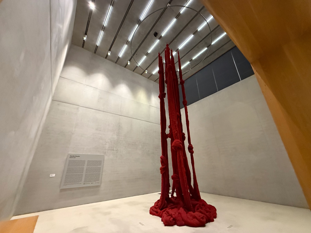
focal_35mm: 14
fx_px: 126
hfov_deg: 102.1
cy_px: 116
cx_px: 156
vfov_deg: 85.7
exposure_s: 1/60
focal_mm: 2.22
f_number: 2.2
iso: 1000
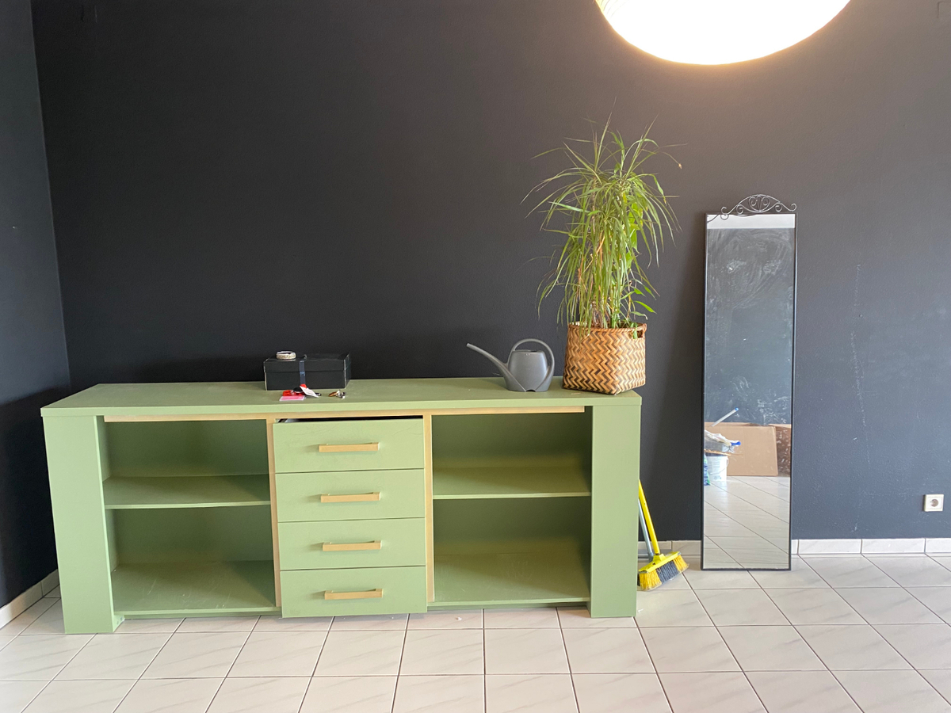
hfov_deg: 67.3
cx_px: 476
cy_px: 356
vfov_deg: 53.1
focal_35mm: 26
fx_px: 714
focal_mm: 4.25
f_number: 1.8
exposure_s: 1/60
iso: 250
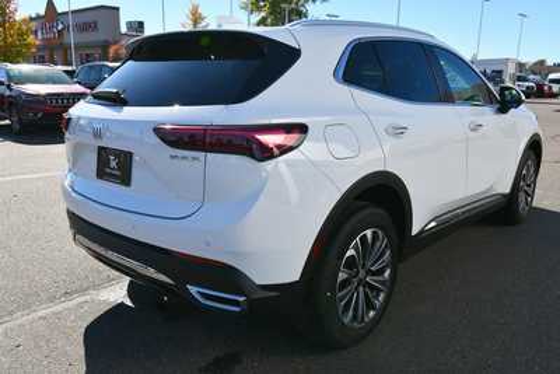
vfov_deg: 43.6
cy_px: 187
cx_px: 280
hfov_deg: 61.9
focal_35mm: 30
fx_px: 467
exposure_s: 1/250
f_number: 8
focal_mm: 20
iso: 110
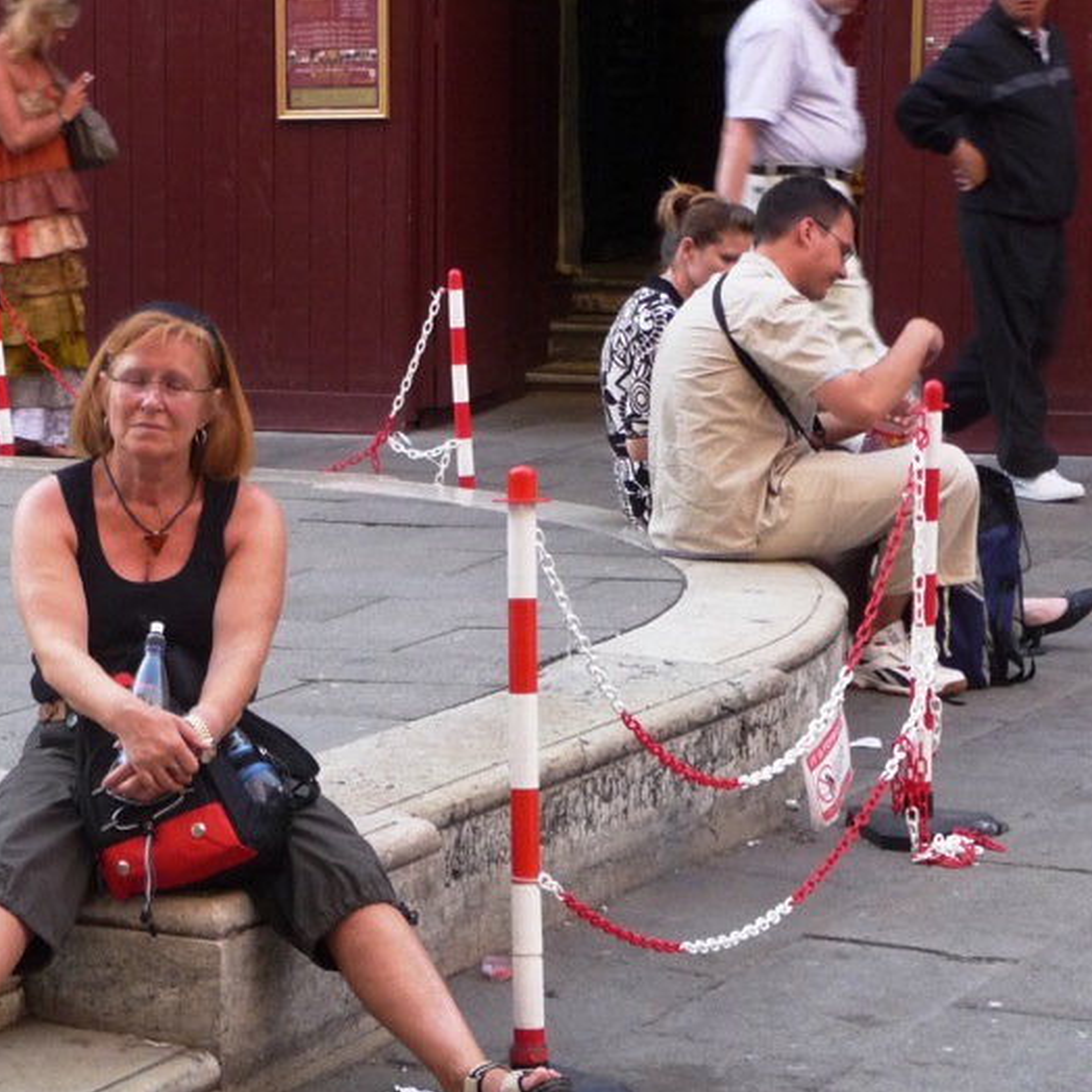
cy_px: 698
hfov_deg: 16.1
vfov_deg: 16.2
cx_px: 125
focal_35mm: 107
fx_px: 3819
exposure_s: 1/40
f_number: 4.5
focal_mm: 10.5
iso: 200
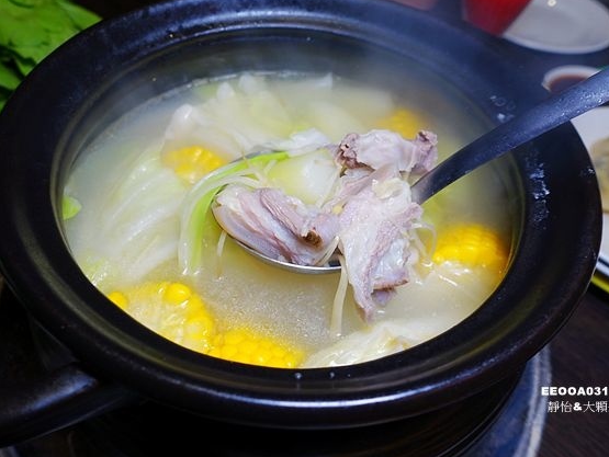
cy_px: 231
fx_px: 475
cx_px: 285
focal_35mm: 27
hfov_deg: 65.2
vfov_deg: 51.4
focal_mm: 8.8
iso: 125
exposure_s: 1/40
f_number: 2.8
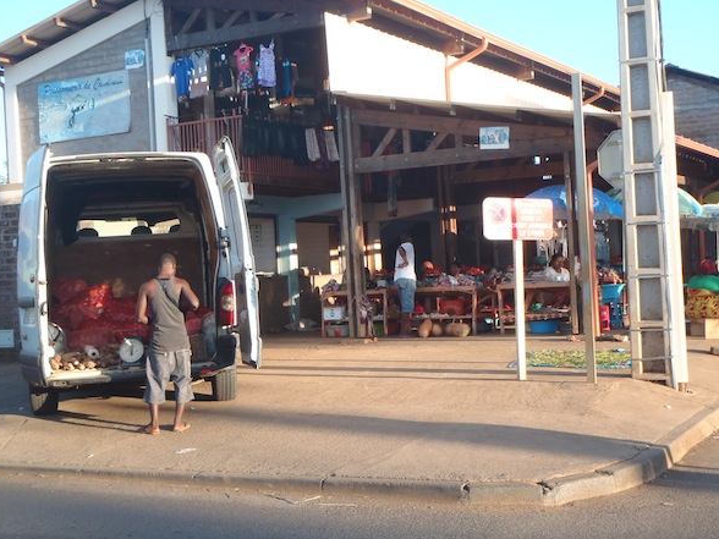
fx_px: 1039
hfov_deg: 38.2
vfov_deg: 29.1
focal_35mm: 50
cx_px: 353
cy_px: 265
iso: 100
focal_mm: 8.89
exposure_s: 1/100
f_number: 4.4
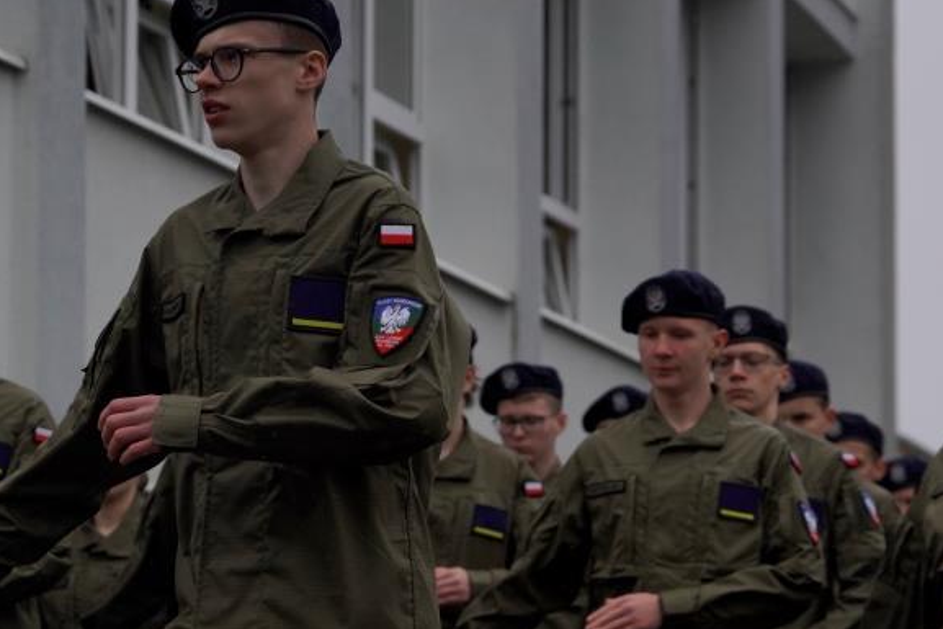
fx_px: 4140
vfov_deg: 8.7
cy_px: 411
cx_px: 492
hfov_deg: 13.0
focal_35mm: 158
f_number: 5.6
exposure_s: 1/2500
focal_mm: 89
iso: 1600
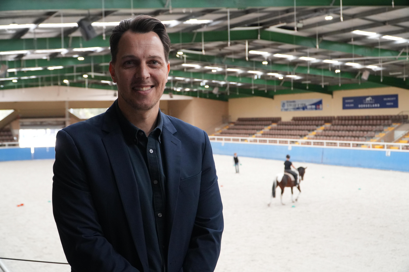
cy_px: 136
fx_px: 511
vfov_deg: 29.9
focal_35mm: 45
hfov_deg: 43.6
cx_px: 204
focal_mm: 30
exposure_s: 1/200
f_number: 4.5
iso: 2500
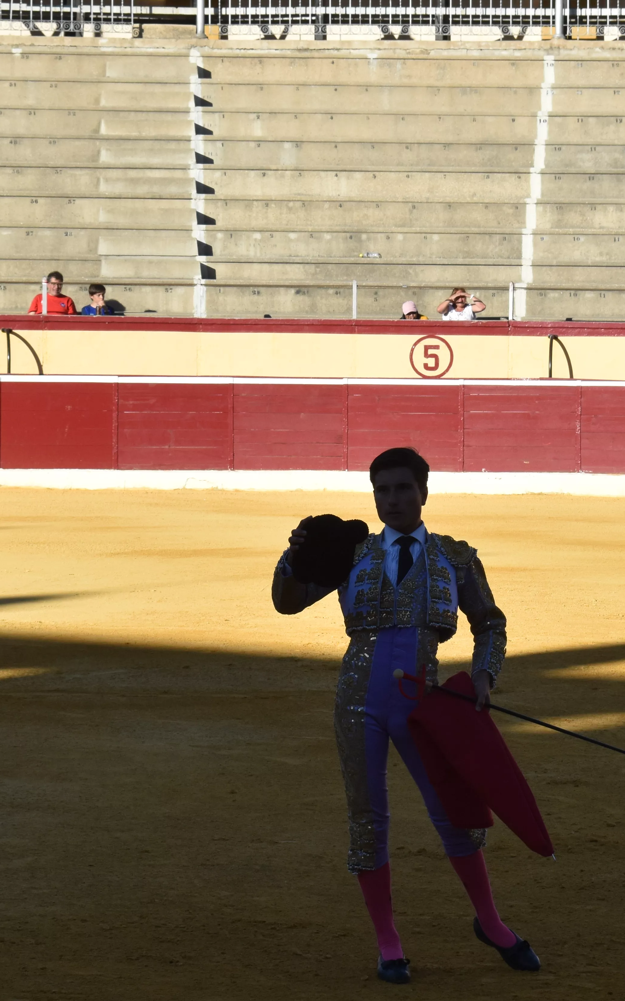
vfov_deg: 13.8
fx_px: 4141
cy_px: 585
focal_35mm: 152
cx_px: 434
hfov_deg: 8.6
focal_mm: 55
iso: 400
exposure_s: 1/500
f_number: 11
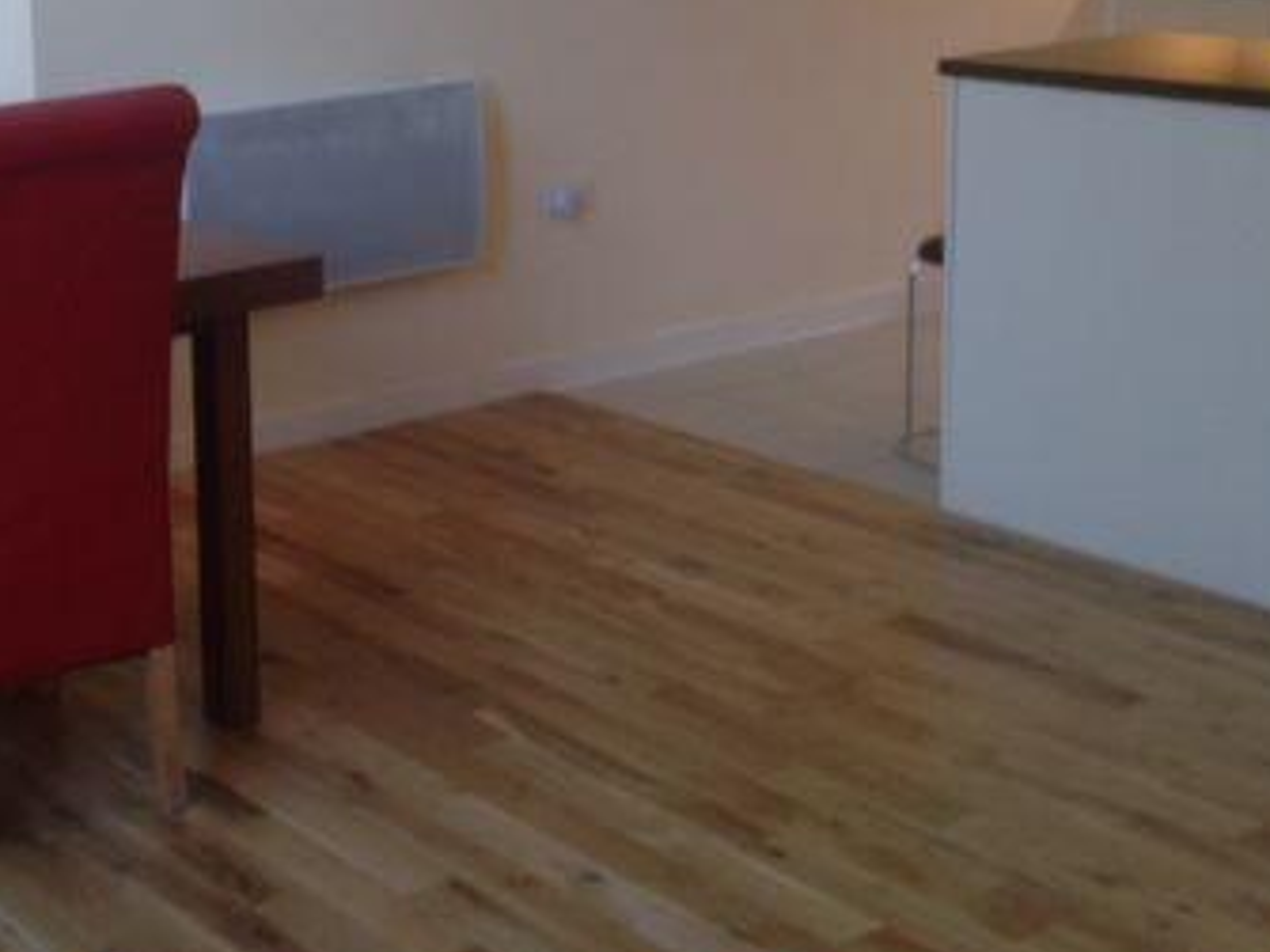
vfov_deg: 22.9
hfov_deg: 29.7
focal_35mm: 63
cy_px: 159
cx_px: 171
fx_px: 2311
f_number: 2.4
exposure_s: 1/20
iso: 50
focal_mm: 4.12
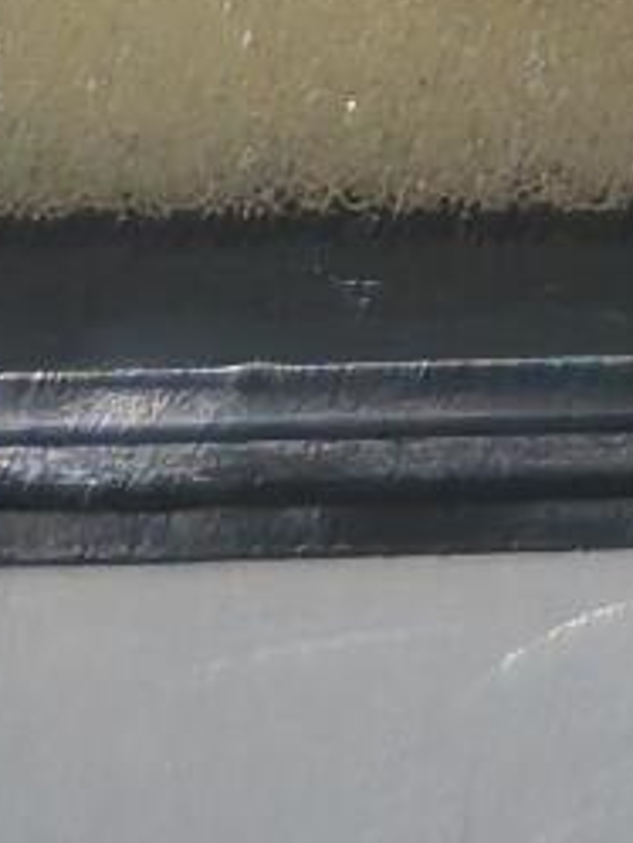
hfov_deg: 3.8
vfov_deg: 4.7
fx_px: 9501
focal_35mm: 390
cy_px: -2177
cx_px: 934
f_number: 1.95
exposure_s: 1/100
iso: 160
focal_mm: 5.52
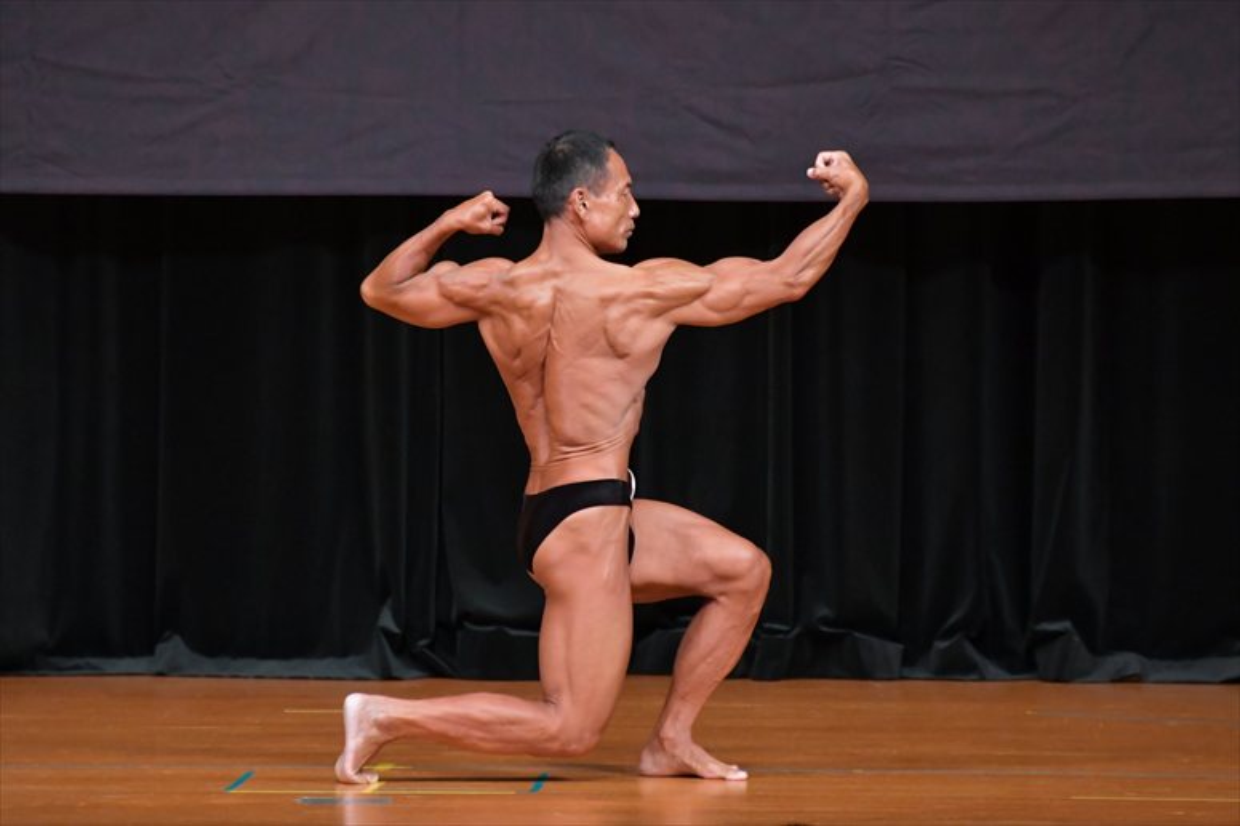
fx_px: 11878
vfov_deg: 4.0
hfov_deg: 6.0
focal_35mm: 345
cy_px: 413
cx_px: 620
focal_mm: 230
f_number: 5.6
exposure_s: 1/400
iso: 5000
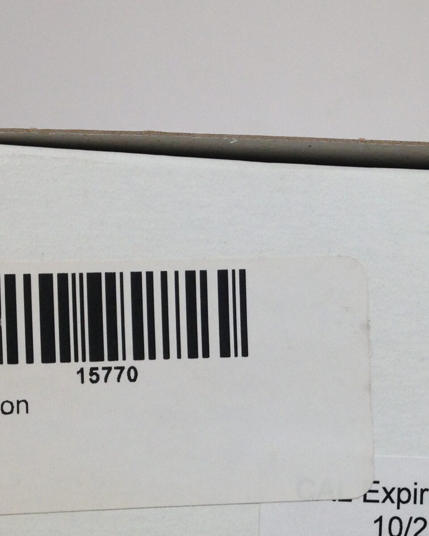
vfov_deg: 27.3
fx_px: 1095
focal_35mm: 69
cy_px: 362
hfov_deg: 22.0
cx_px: 301
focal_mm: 4.12
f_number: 2.4
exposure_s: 1/120
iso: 80
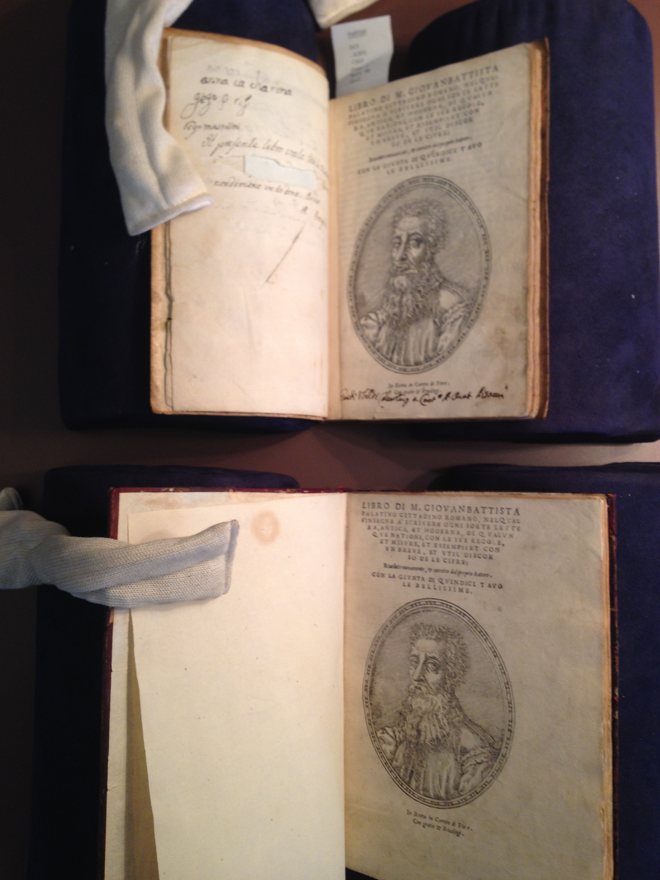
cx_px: 330
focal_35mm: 35
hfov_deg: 40.7
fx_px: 890
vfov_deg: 52.6
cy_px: 440
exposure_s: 1/20
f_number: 2.4
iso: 64
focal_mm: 4.28
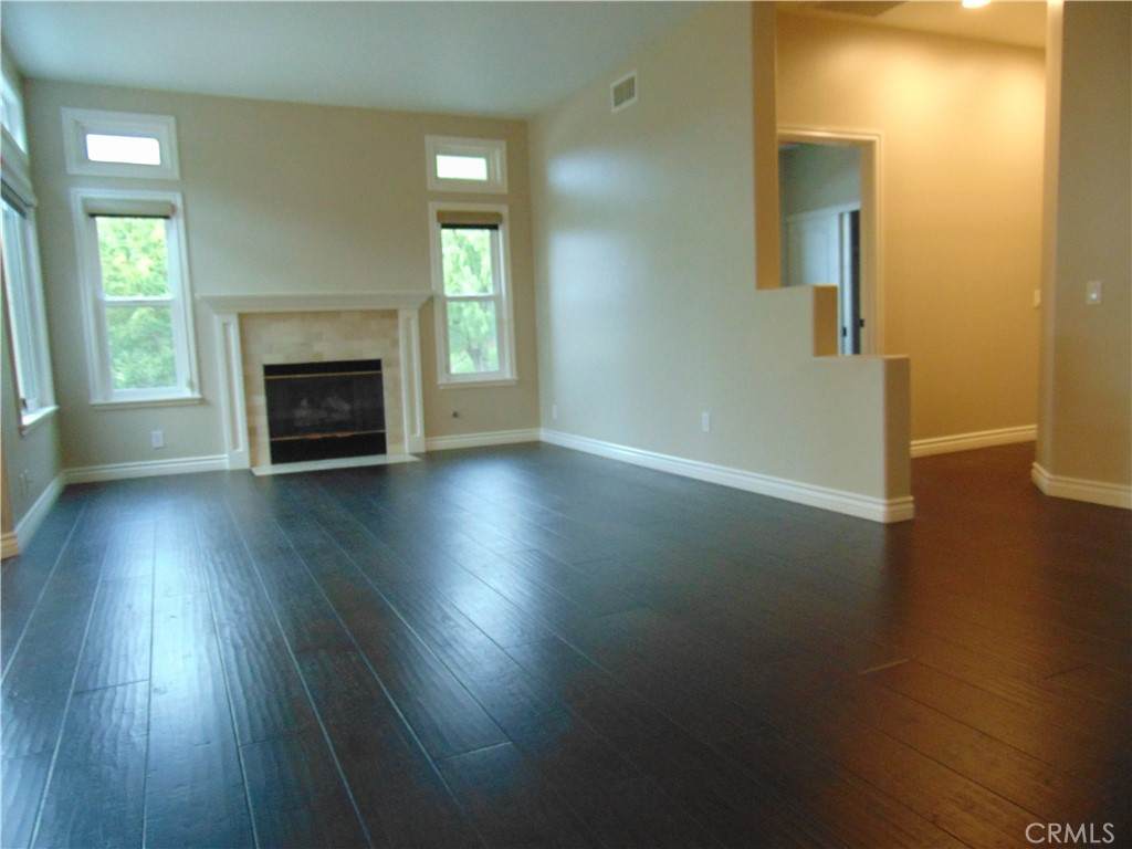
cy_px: 424
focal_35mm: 25
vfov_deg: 54.9
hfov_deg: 69.4
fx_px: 818
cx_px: 566
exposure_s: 1/30
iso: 320
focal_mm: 4.5
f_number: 3
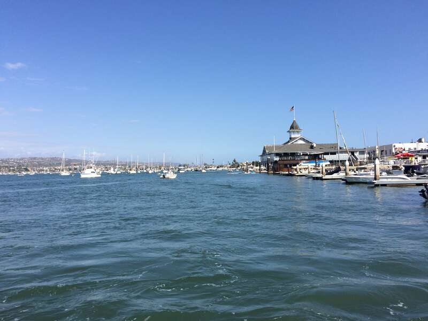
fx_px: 359
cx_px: 214
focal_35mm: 29
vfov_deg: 48.2
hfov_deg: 61.7
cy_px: 160
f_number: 2.2
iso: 32
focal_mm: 4.15
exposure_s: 1/2415
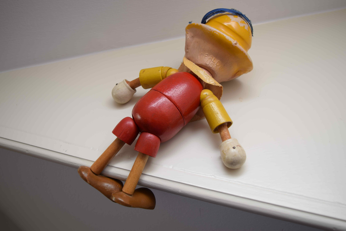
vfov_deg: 36.9
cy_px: 116
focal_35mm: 36
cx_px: 173
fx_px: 346
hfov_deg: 53.1
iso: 100
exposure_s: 1/60
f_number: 4
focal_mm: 24
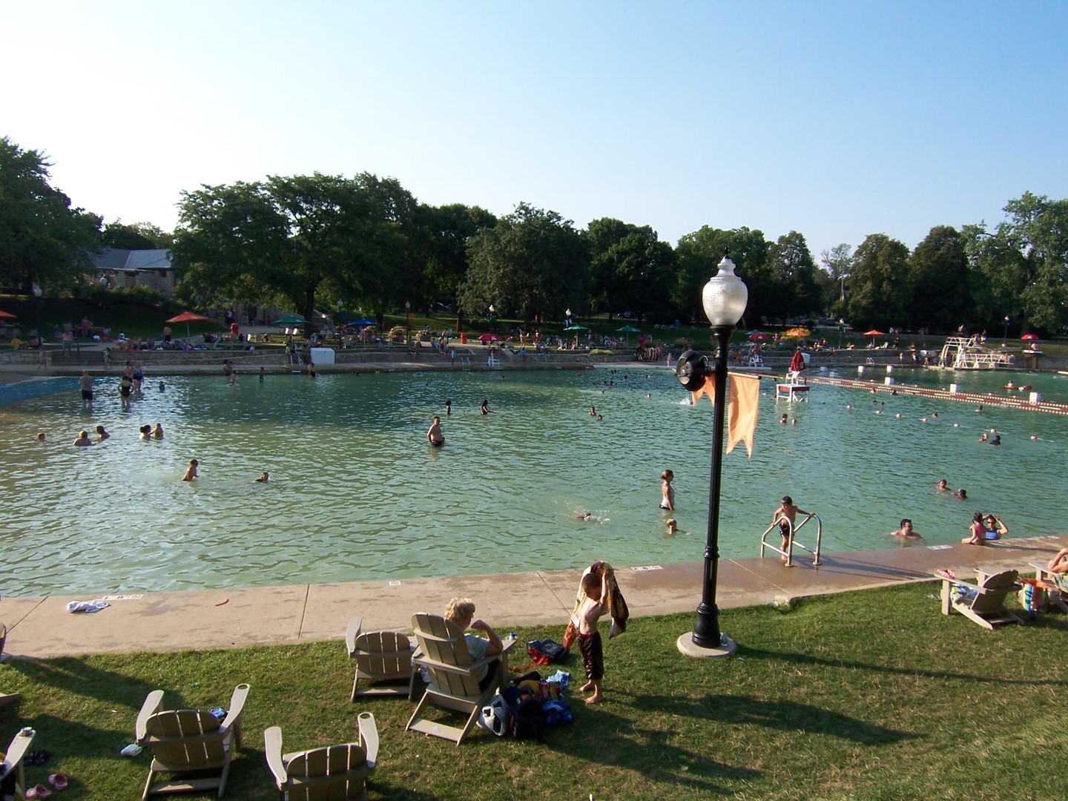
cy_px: 400
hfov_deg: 73.9
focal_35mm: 23
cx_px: 534
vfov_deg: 58.9
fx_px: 710
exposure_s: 1/200
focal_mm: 3.8
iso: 64
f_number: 5.6
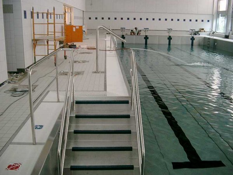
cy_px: 88
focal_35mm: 37
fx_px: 249
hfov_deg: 50.1
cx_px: 116
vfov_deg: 38.7
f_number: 2.6
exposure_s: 1/25
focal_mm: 7.6
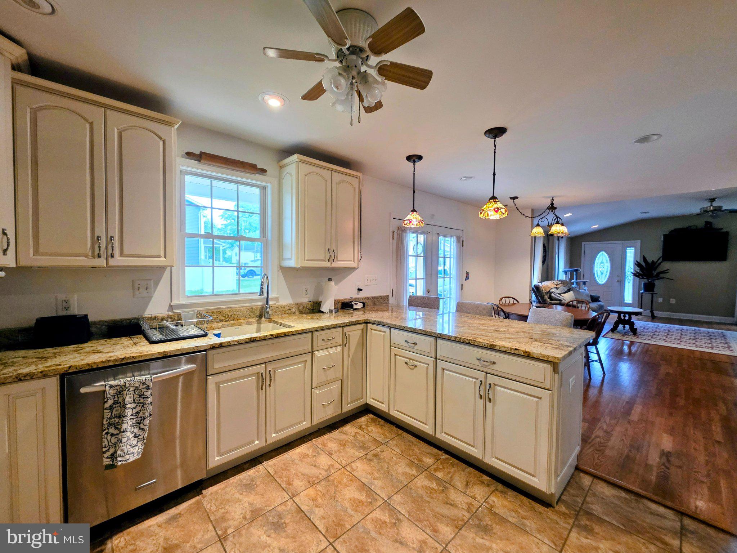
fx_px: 277
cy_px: 276
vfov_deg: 89.9
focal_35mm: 13
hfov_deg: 106.2
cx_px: 368
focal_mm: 2.2
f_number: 1.9
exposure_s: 1/120
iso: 250
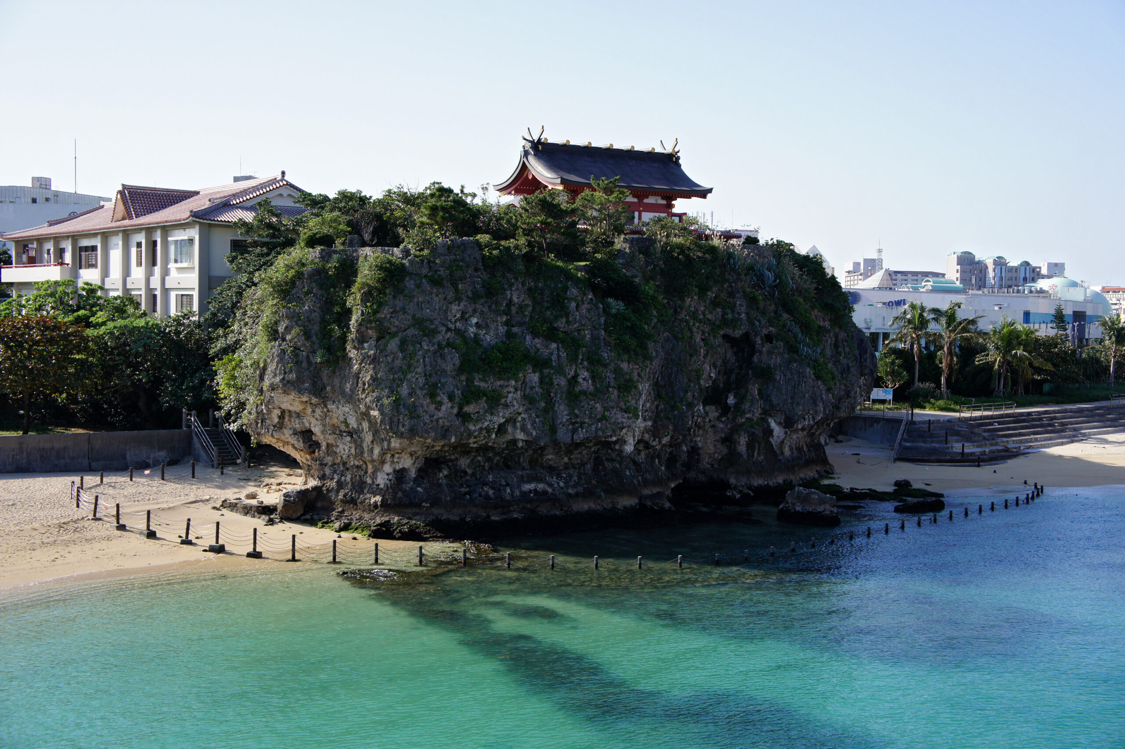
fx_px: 1499
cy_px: 374
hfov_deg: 41.1
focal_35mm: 48
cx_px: 562
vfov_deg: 28.0
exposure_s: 1/125
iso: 200
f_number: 8
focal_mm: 32
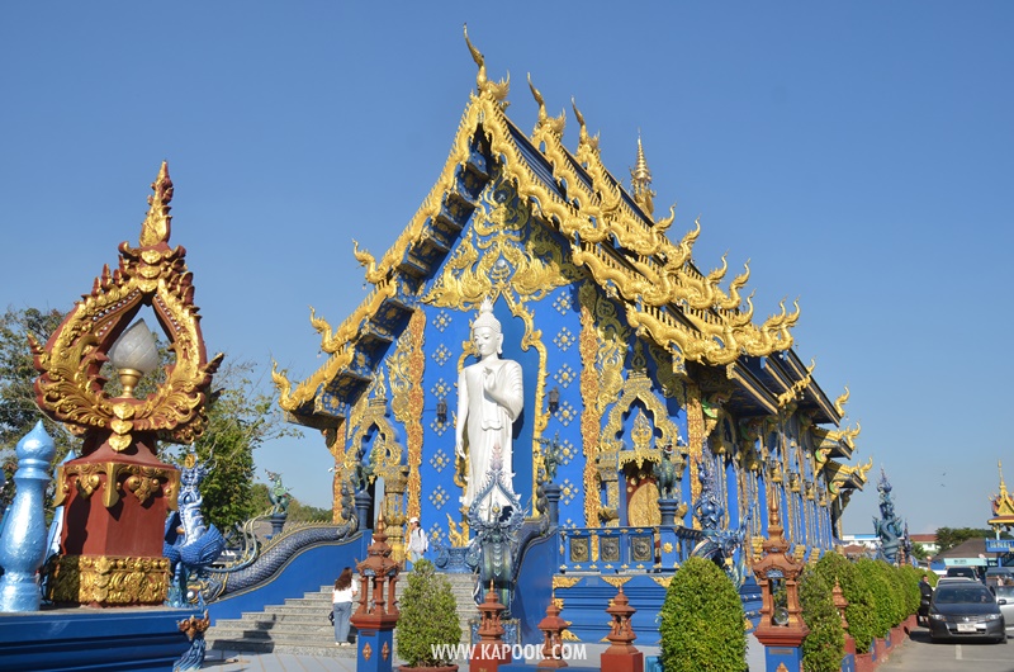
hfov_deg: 62.0
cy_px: 336
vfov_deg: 43.4
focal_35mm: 30
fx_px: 843
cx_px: 507
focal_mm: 20
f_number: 7.1
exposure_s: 1/800
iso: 200
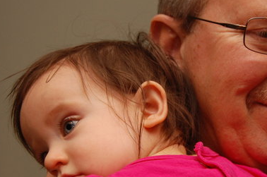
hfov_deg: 18.8
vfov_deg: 12.6
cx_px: 205
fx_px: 800
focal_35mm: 108
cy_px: 152
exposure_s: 1/60
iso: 400
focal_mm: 34
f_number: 5
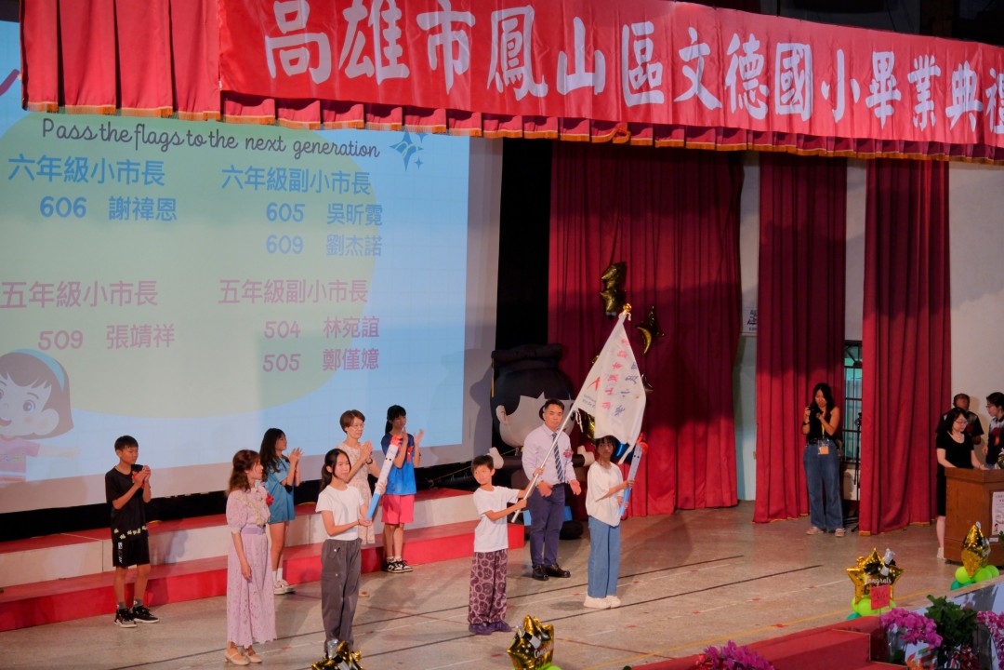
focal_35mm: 73
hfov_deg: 27.7
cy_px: 335
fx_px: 2036
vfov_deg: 18.7
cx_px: 502
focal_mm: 48.5
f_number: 2.8
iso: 500
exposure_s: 1/60
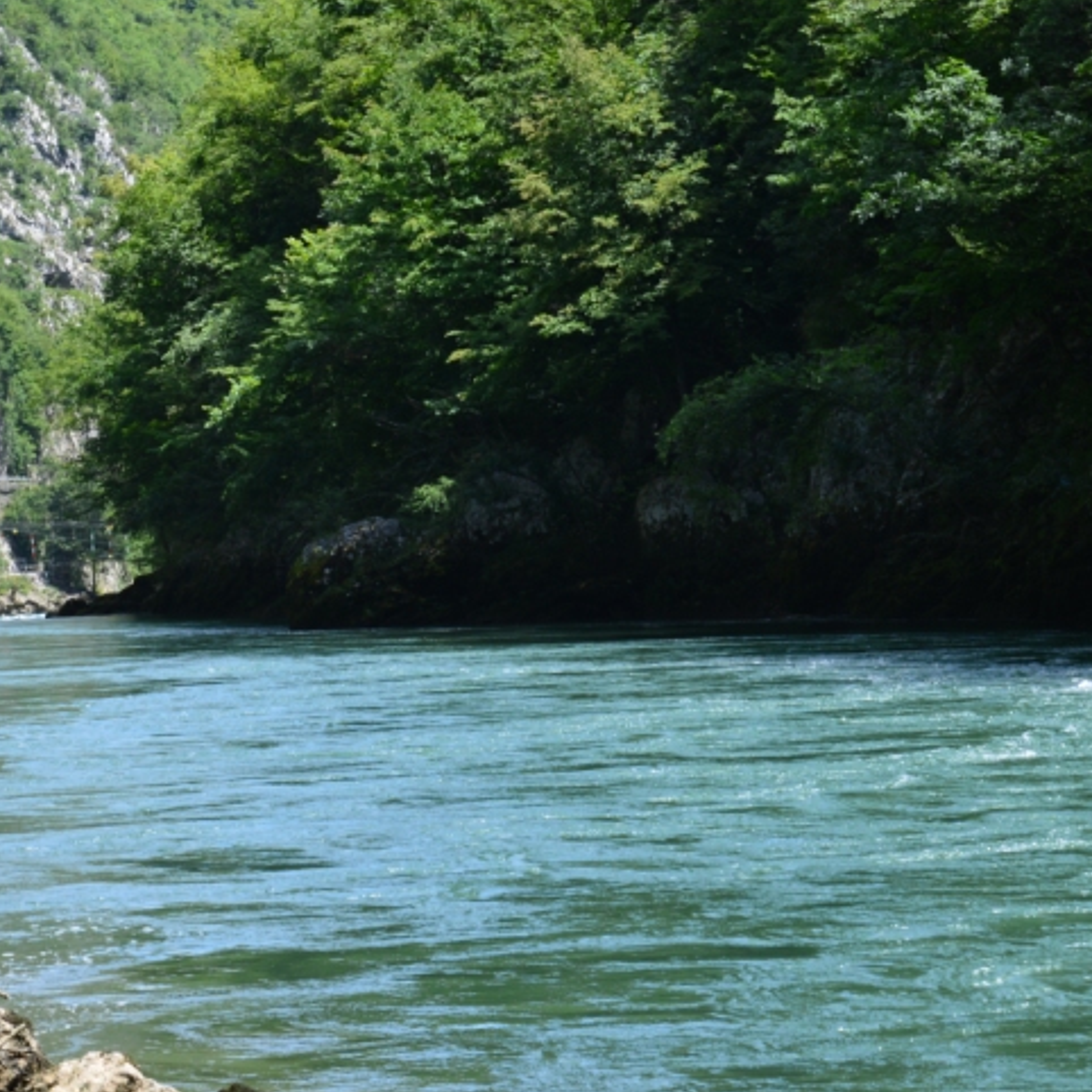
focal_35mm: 130
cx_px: 172
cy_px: 348
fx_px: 4640
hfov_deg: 13.3
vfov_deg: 13.4
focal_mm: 48
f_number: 11
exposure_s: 1/80
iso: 200
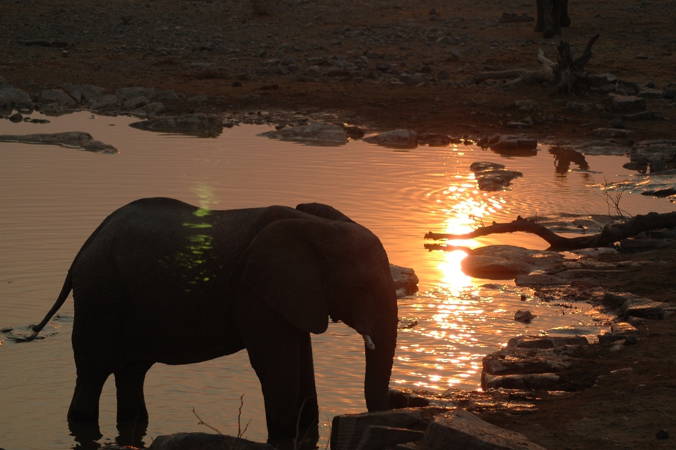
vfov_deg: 9.1
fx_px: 2814
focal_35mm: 150
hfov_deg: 13.7
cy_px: 225
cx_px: 338
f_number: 4.5
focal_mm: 100
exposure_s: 1/800
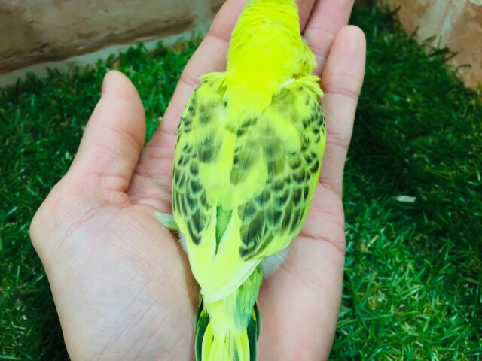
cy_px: 180
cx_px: 241
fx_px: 404
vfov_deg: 48.2
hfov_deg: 61.7
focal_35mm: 29
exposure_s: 1/30
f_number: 2.2
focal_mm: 4.15
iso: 40
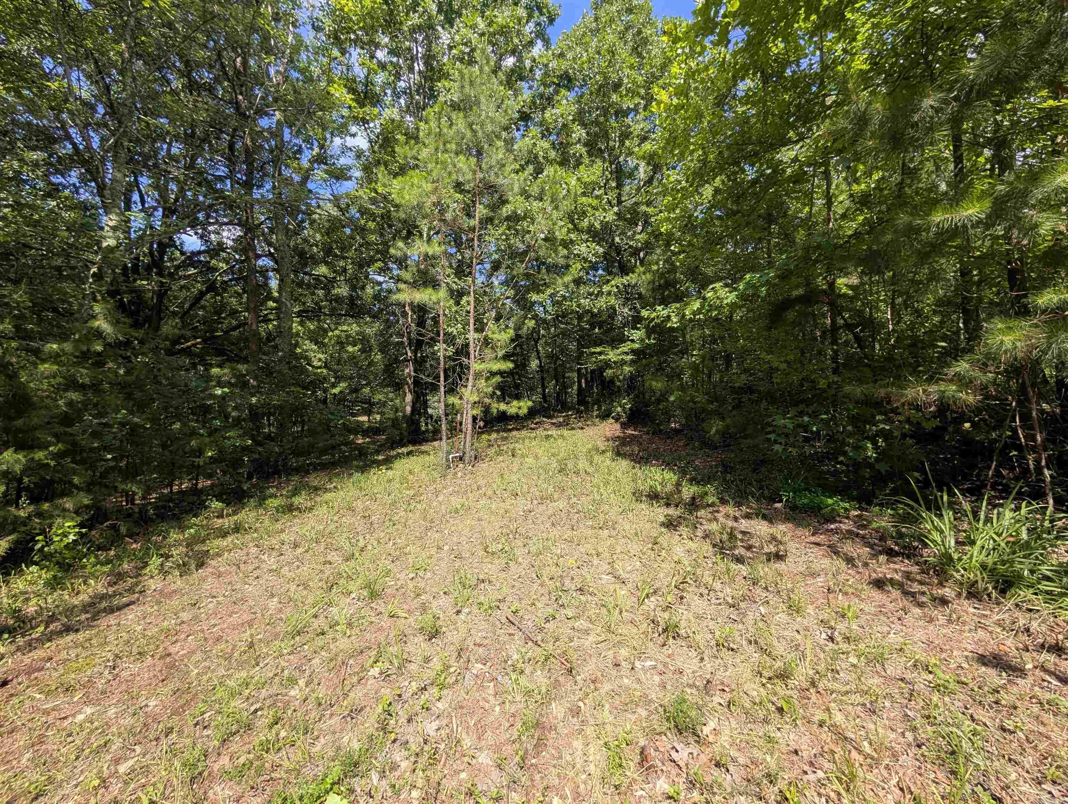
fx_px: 371
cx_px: 534
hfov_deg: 110.5
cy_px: 402
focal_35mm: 12
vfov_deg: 94.6
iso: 48
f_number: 1.7
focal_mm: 2.02
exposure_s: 1/1065
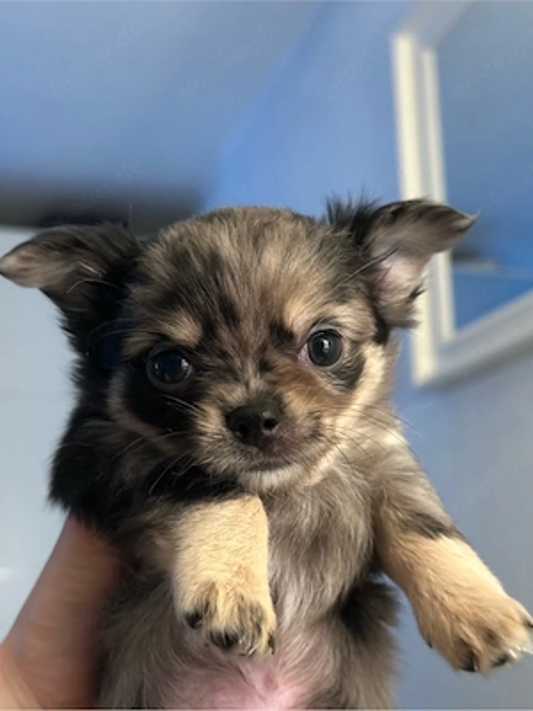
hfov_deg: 30.3
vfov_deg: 39.7
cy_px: 356
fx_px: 985
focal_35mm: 48
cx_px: 266
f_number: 1.78
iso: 640
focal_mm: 6.86
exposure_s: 1/25
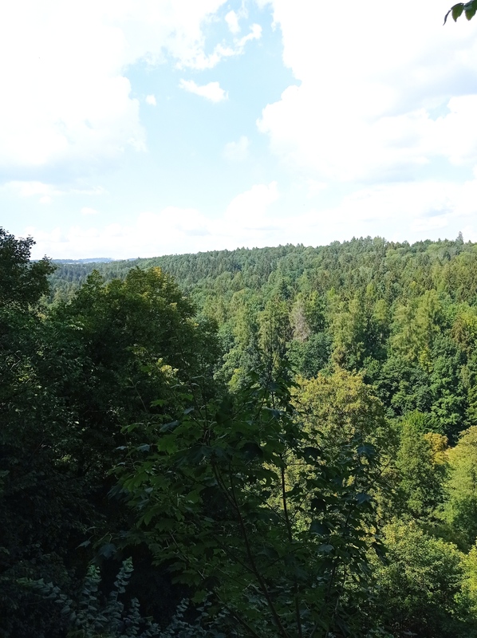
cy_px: 319
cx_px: 238
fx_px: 516
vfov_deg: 63.5
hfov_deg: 49.7
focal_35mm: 28
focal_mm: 4.74
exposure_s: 1/2128
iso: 105
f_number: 1.79
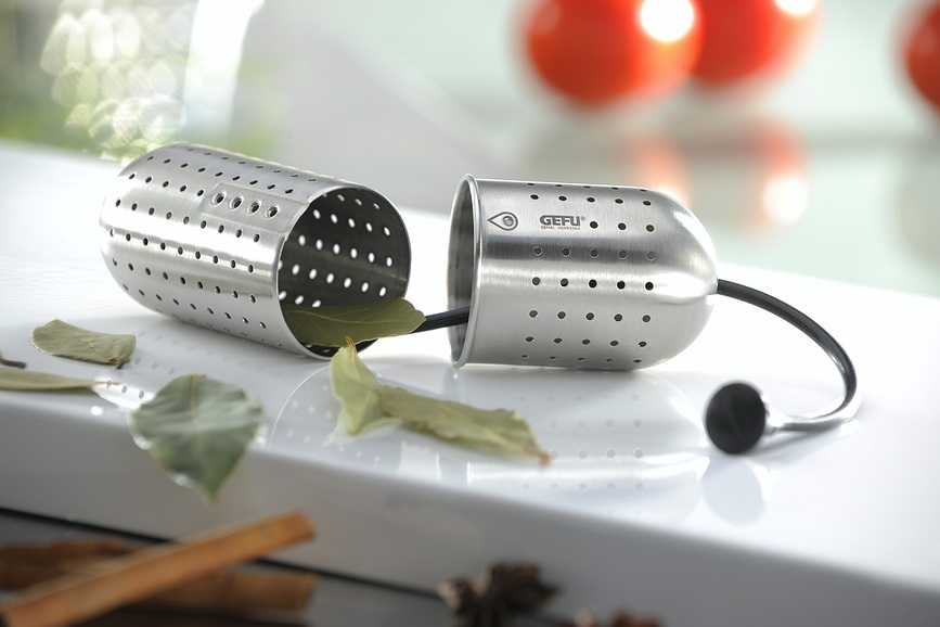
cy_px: 314
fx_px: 4700
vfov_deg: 7.6
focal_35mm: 180
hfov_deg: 11.4
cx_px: 470
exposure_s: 1/100
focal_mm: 180
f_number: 5.6
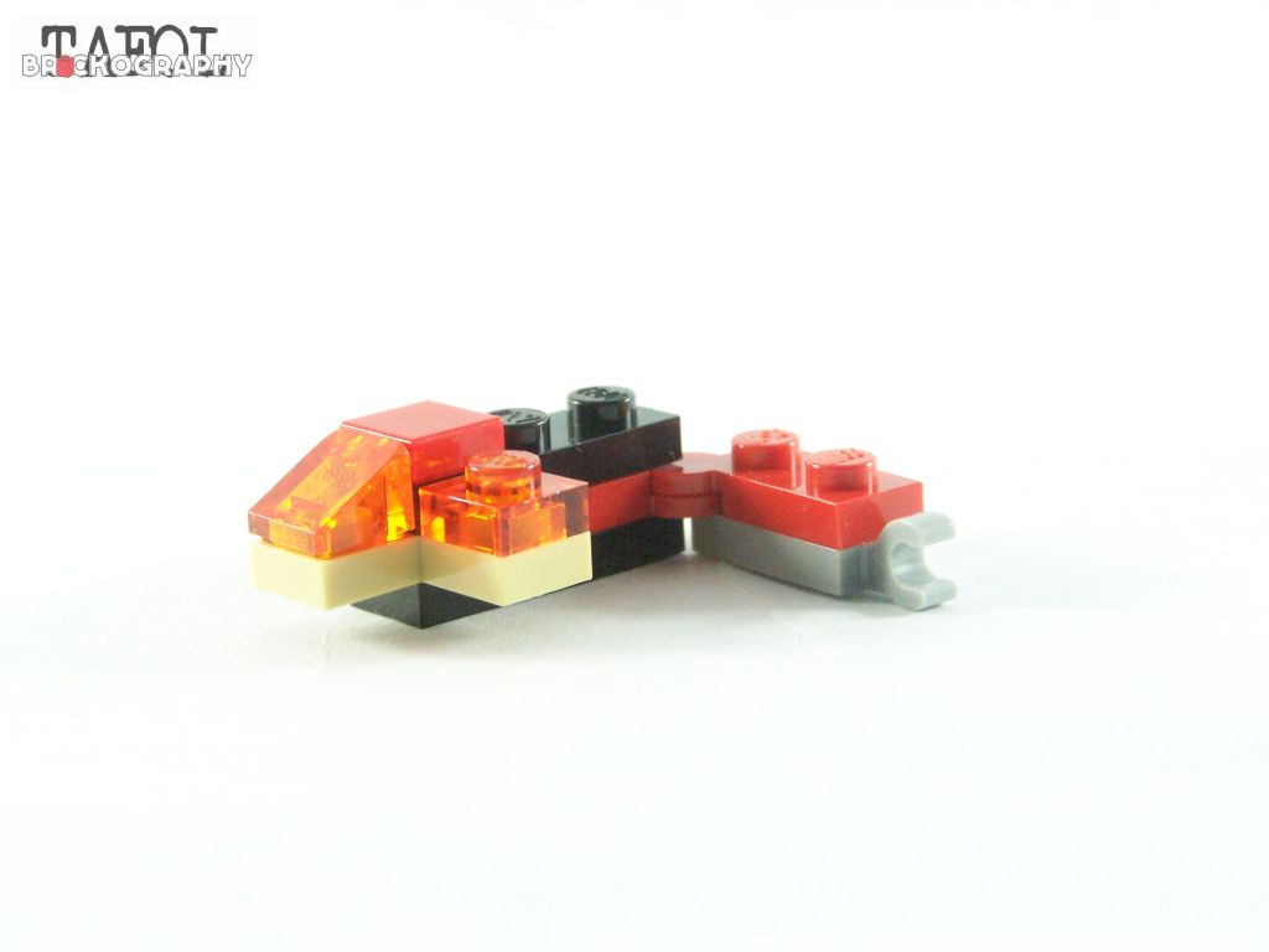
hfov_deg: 23.8
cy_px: 476
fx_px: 3006
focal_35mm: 82
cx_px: 634
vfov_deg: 18.0
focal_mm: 13.7
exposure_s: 1/60
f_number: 4
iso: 400
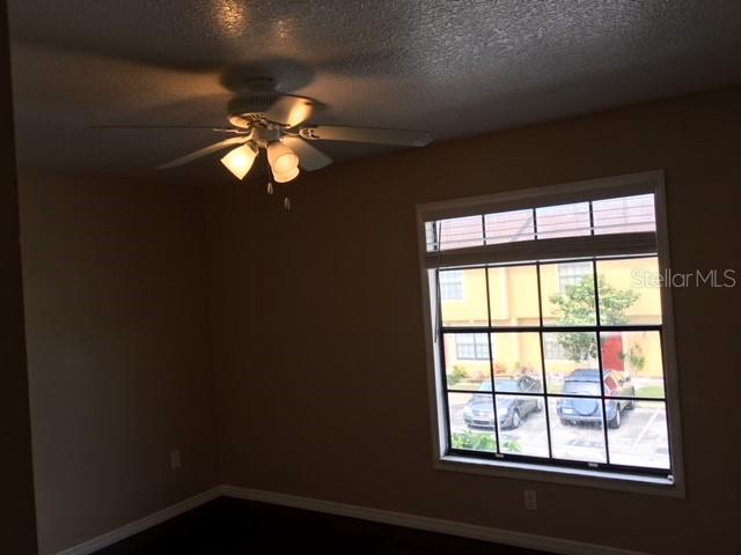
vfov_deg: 48.2
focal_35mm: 29
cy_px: 278
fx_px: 621
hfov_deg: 61.7
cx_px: 370
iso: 25
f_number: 2.2
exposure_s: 1/126
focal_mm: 4.15
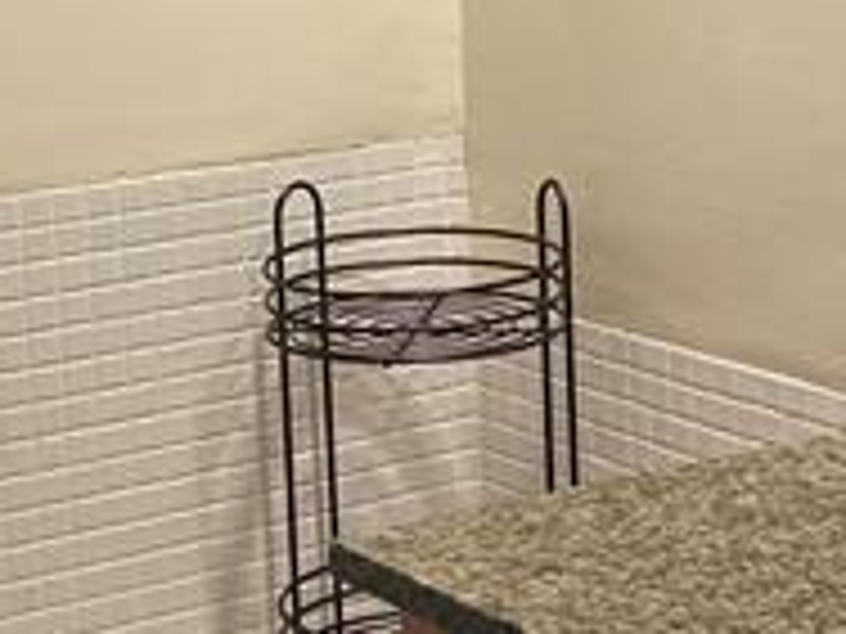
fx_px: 2908
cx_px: 378
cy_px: 117
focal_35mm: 119
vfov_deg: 12.4
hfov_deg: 16.5
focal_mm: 3.99
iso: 100
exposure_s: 1/60
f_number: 1.8
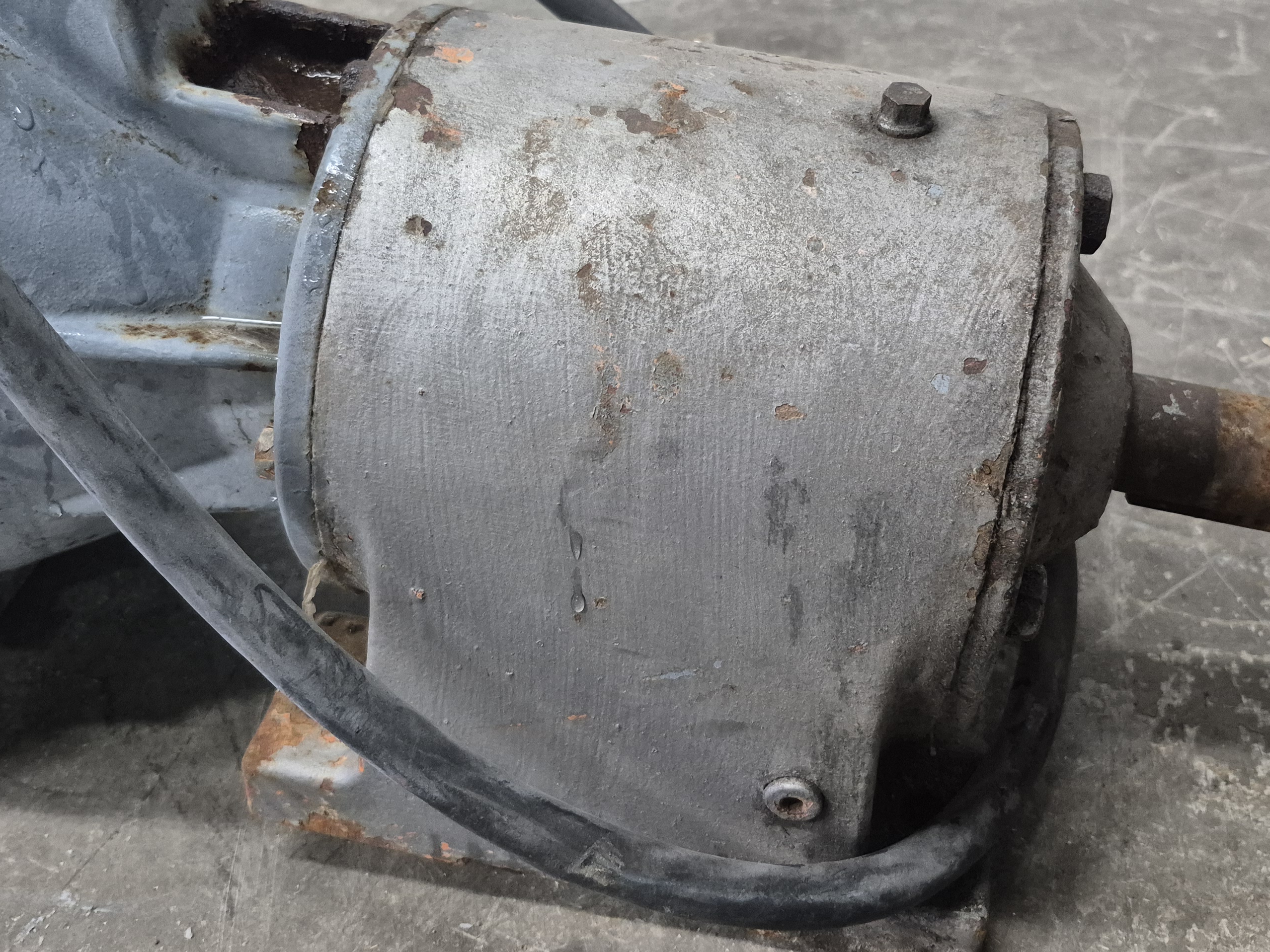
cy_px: 315
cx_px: 689
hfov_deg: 51.3
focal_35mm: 36
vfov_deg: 39.2
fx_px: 1321
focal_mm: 5.4
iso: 1000
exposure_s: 1/120
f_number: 1.8
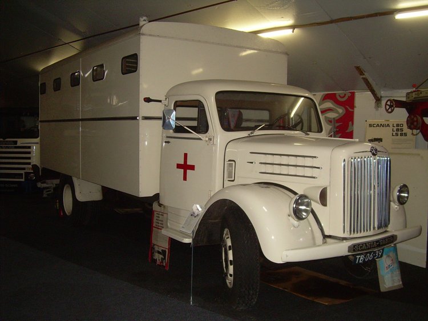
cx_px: 214
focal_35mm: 38
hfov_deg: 49.0
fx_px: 470
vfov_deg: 37.7
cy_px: 160
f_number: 2.8
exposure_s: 1/60
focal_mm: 6.3
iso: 200
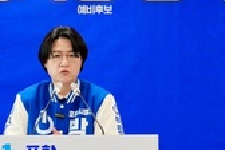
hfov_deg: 9.1
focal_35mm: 225
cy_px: 87
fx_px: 1406
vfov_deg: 6.1
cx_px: 54
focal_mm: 71
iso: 1250
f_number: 4
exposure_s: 1/125
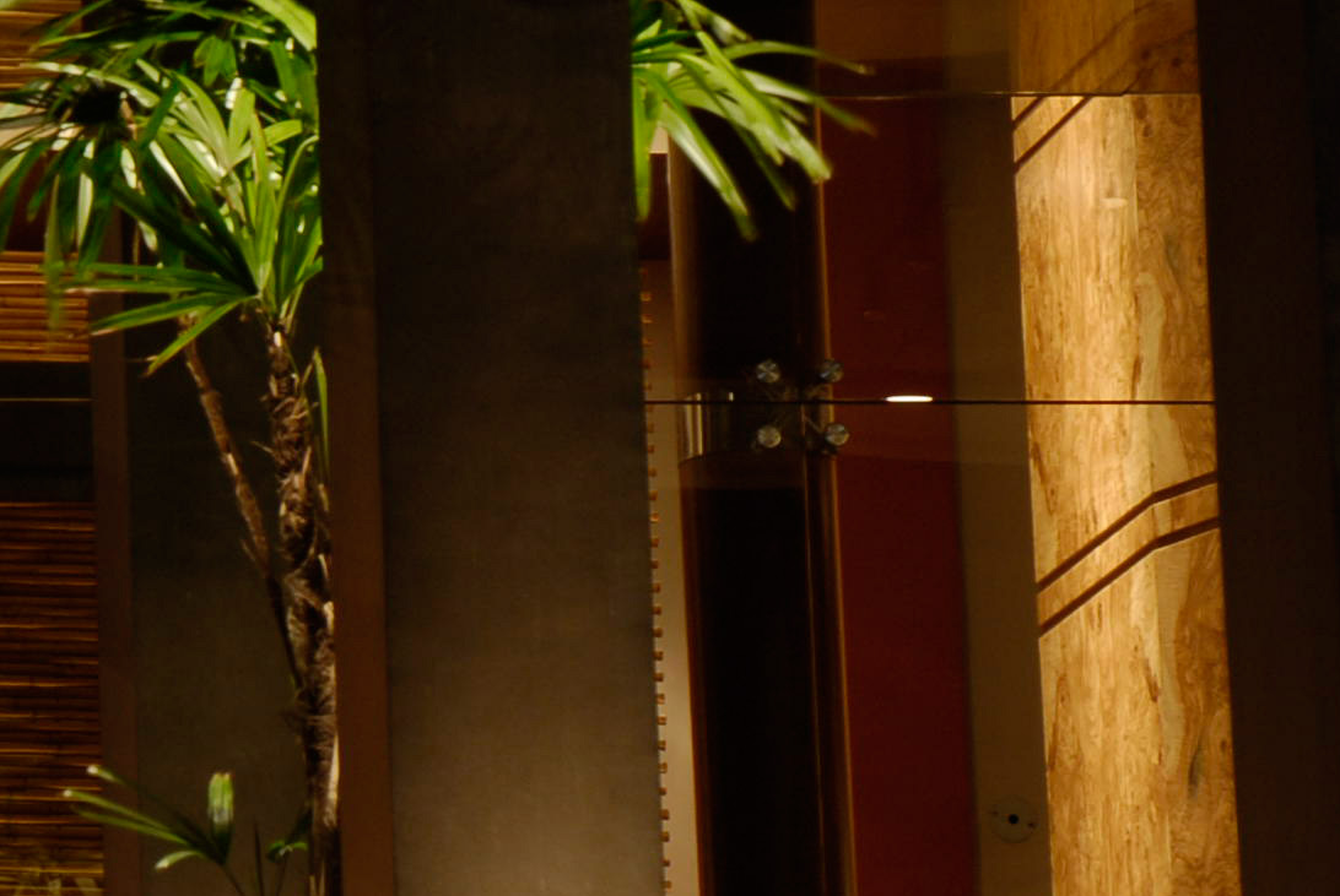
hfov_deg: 8.5
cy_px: 461
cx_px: -884
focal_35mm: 234
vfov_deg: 5.9
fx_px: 8720
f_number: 8
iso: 100
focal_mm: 44
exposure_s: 15
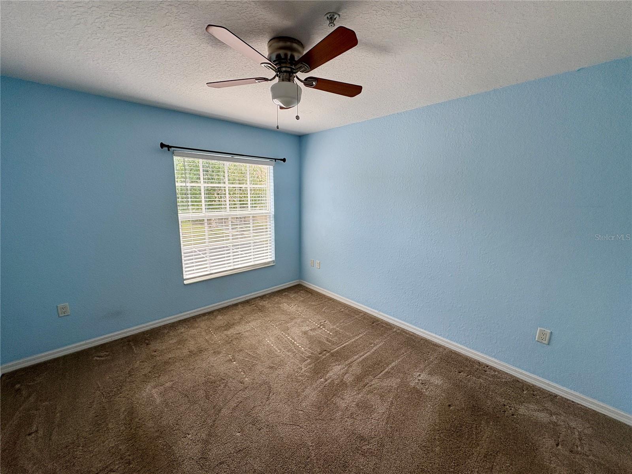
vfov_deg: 85.7
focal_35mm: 14
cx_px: 316
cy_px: 237
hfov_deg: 102.1
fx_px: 256
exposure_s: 1/425
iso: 50
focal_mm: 2.22
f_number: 2.2
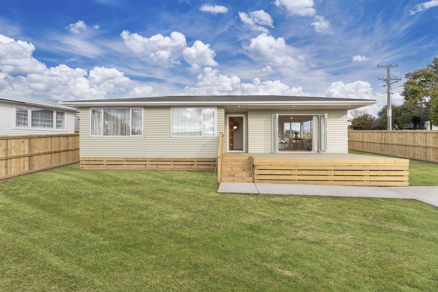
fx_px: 183
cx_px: 219
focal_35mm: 15
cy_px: 146
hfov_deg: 100.4
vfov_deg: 77.3
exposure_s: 1/500
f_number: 7.1
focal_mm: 15
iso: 640
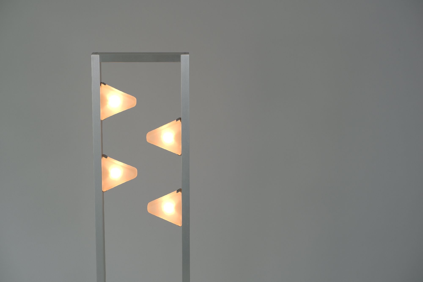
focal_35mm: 68
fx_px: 799
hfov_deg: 29.7
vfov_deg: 20.0
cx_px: 212
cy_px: 141
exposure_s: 1/30
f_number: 6.4
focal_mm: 45
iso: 100
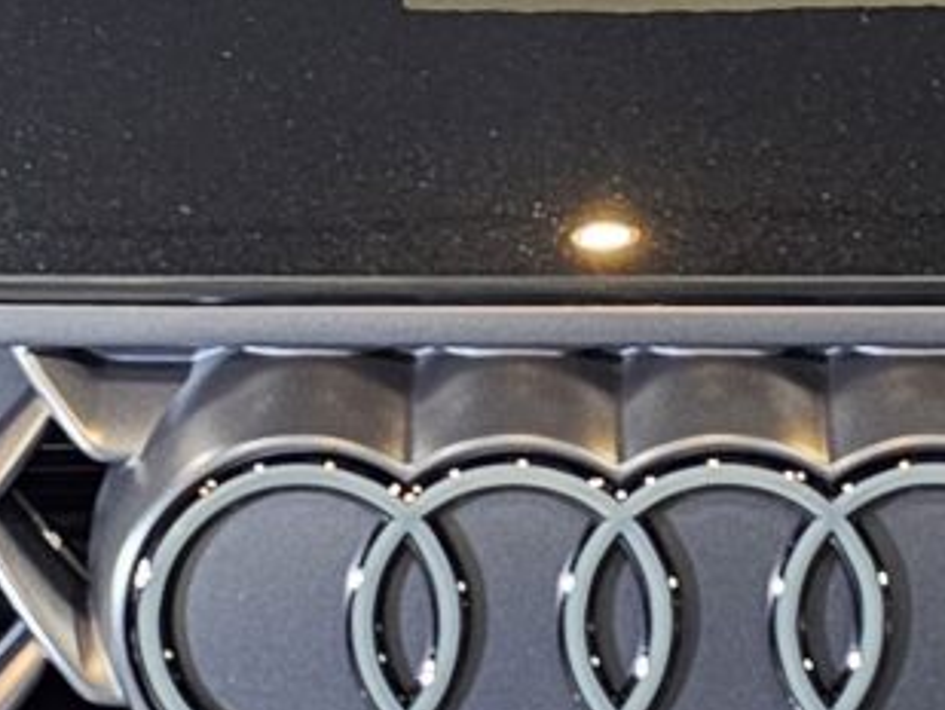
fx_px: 3905
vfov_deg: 10.3
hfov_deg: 13.8
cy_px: -3
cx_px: 606
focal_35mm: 143
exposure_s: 1/50
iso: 640
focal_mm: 6.3
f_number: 1.7
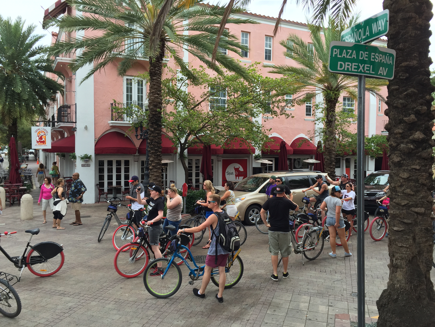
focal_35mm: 29
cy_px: 164
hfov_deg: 61.7
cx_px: 218
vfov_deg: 48.2
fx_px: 364
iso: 32
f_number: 2.2
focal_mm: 4.15
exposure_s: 1/618
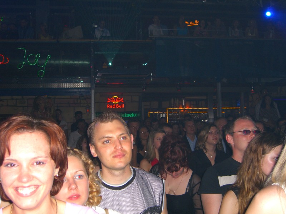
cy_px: 107
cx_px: 143
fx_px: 380
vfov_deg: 31.5
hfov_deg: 41.2
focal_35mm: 46
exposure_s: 1/60
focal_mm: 9.5
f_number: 3.1
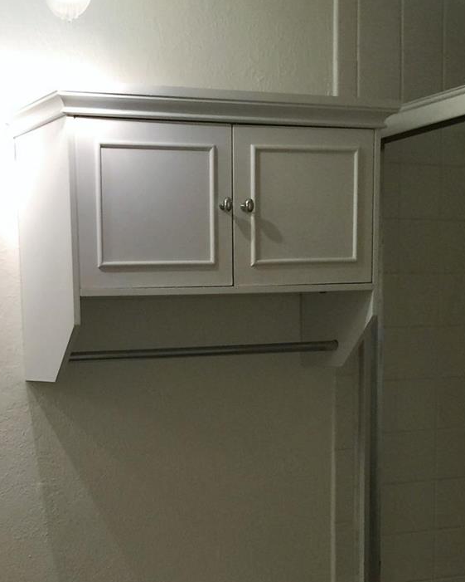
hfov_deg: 24.0
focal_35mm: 62
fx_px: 1066
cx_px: 53
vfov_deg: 29.2
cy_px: 528
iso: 32
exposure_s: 1/30
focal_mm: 4.15
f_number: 2.2
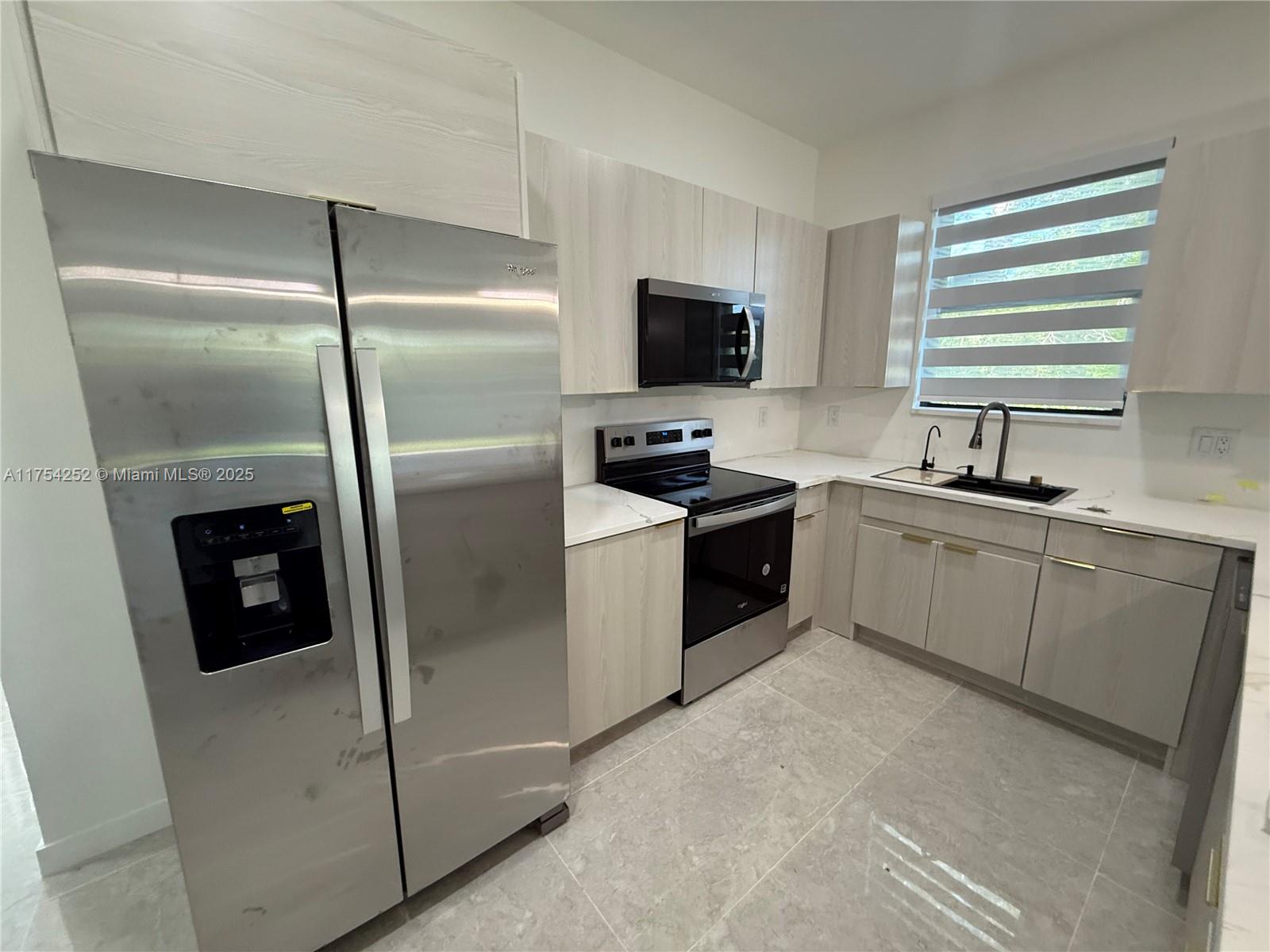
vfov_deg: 85.7
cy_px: 476
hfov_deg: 102.1
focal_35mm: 14
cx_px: 635
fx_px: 514
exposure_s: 1/60
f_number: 2.2
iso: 200
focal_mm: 2.22
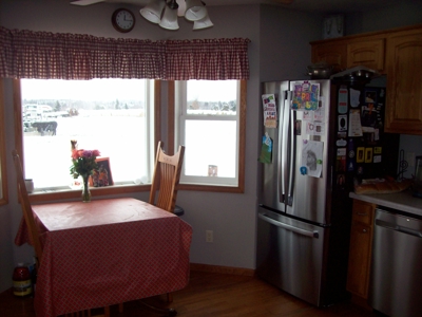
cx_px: 211
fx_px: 439
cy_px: 158
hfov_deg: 51.4
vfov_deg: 39.7
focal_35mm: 36
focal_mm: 6
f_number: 2.7
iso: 80
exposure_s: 1/193
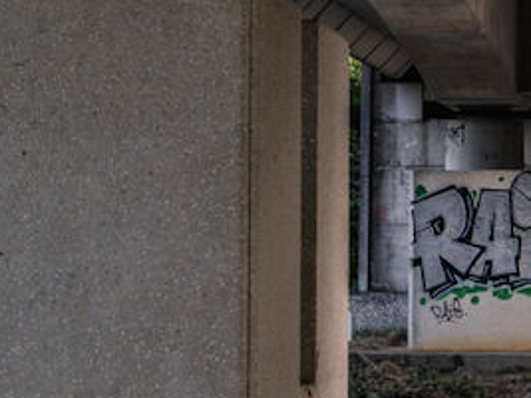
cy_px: 217
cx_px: 796
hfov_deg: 9.2
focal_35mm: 210
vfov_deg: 7.1
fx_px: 3220
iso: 100
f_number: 5
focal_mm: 28
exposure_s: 1/200
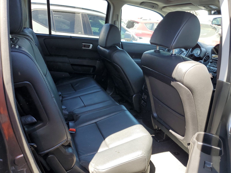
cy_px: 86
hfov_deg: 67.3
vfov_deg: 53.1
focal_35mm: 26
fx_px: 174
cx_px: 116
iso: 50
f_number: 1.5
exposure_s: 1/145
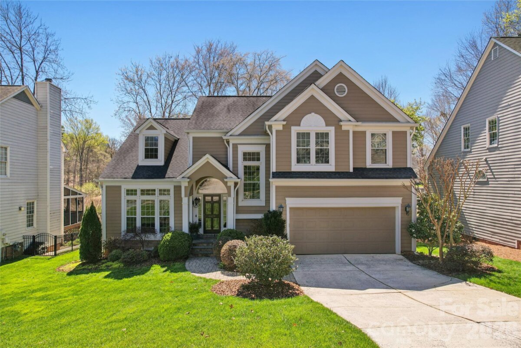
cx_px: 260
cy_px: 174
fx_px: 318
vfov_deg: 57.2
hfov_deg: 78.6
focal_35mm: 22
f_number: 2.8
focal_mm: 8.4
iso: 110
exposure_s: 1/90
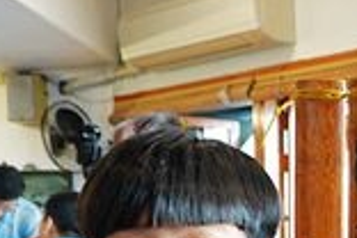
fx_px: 992
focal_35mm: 100
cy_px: 251
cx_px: 565
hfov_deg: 17.8
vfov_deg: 13.5
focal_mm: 9
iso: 250
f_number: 2.8
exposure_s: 1/30
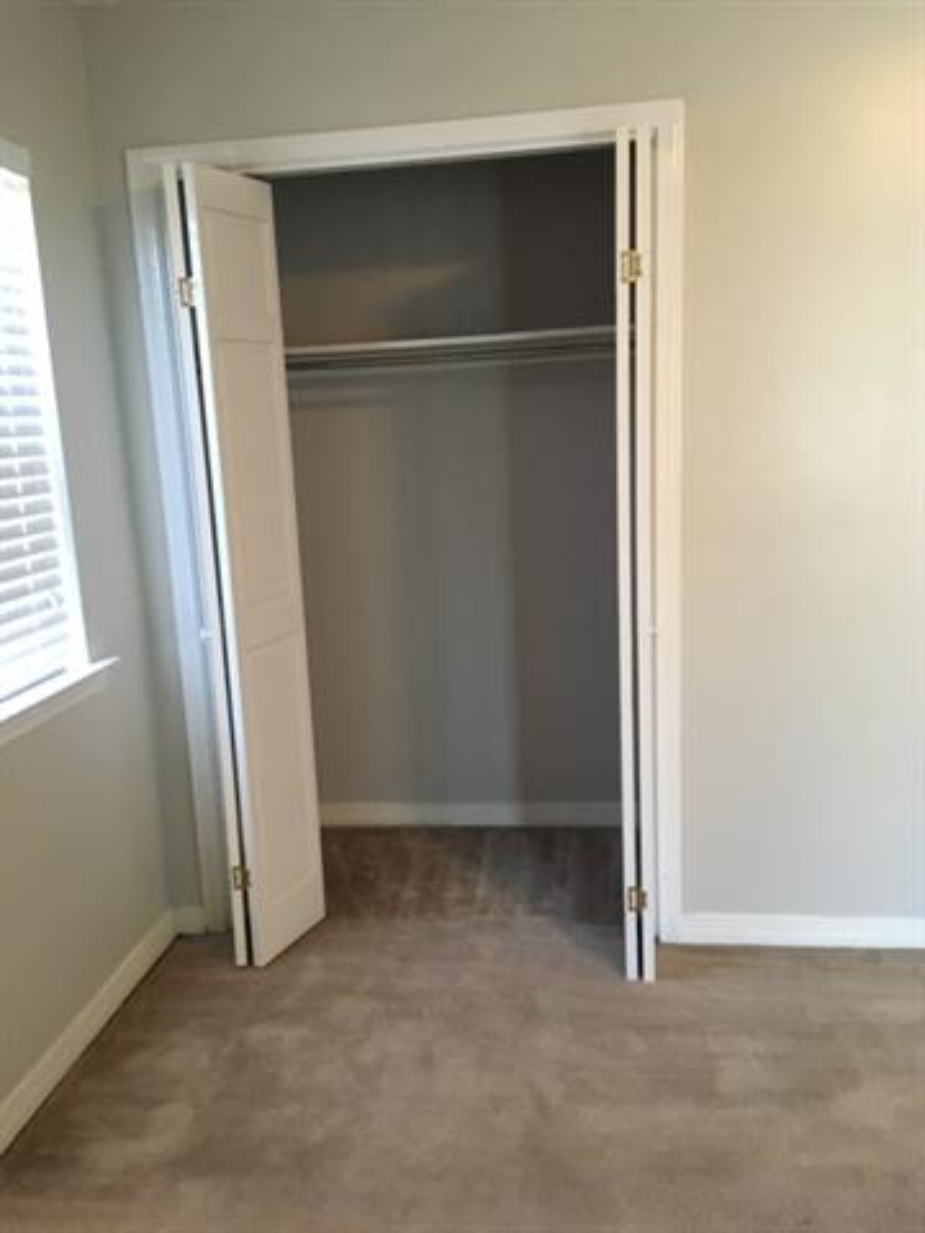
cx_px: 462
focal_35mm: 29
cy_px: 616
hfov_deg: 48.2
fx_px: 1033
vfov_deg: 61.7
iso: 200
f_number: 2.2
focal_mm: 4.15
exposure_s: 1/30
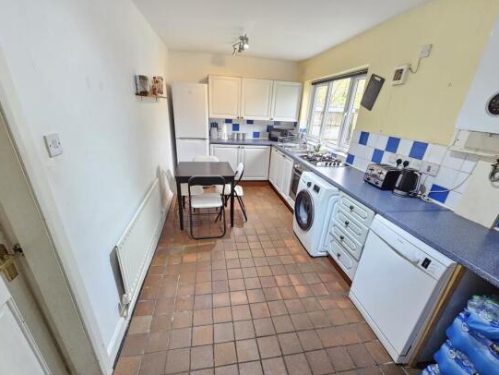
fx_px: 202
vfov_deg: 85.6
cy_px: 201
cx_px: 250
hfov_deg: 102.1
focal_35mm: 14
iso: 500
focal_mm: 2.2
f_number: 2.2
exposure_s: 1/33
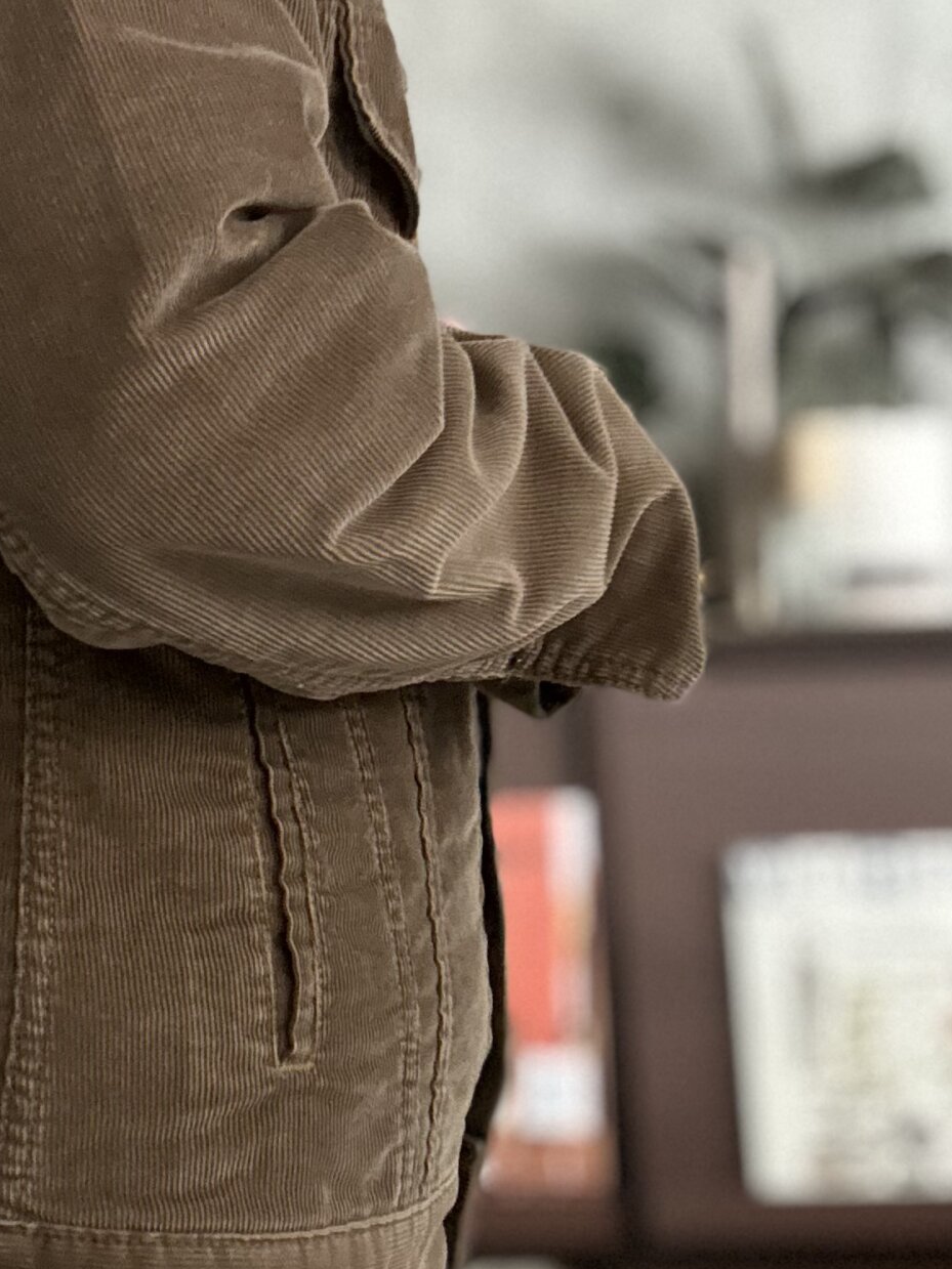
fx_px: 2274
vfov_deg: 31.2
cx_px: 90
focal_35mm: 62
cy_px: 688
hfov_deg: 23.0
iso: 500
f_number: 1.9
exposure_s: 1/30
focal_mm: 2.69
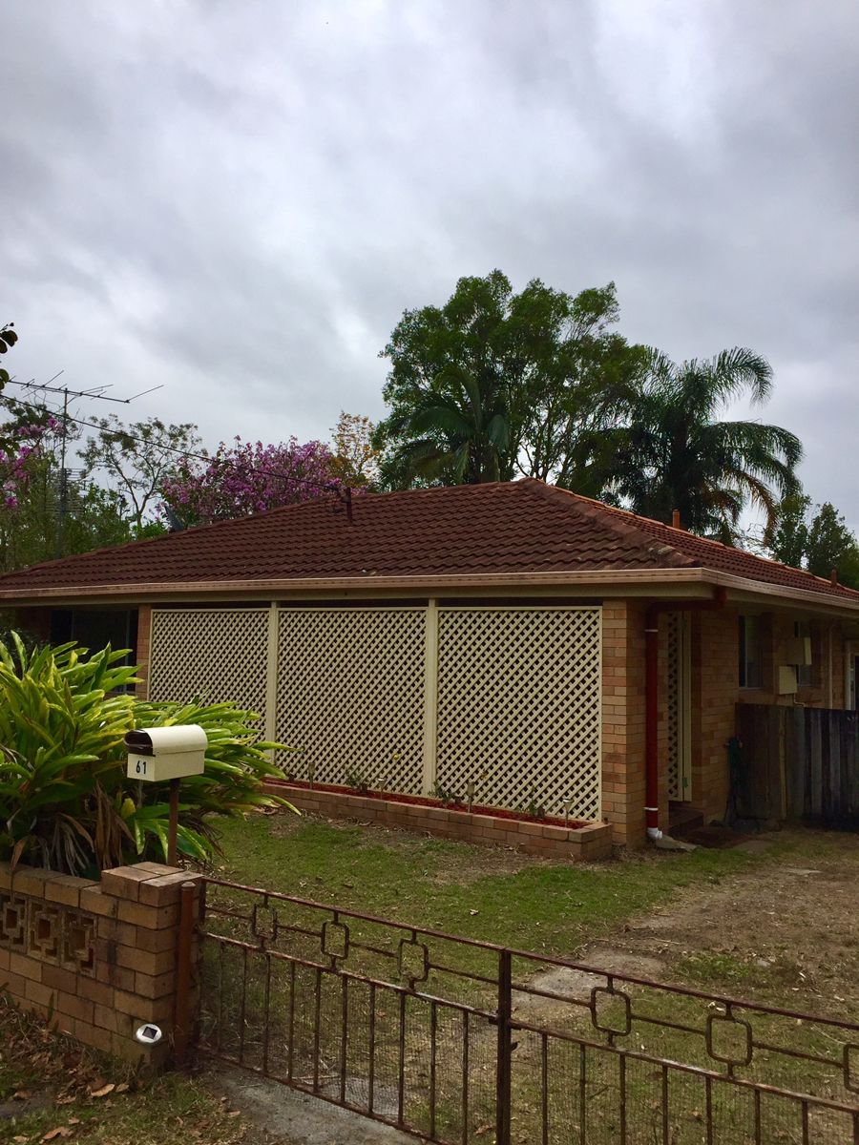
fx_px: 960
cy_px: 572
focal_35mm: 29
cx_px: 430
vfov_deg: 61.7
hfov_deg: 48.2
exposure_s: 1/1980
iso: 32
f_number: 2.2
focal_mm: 4.15
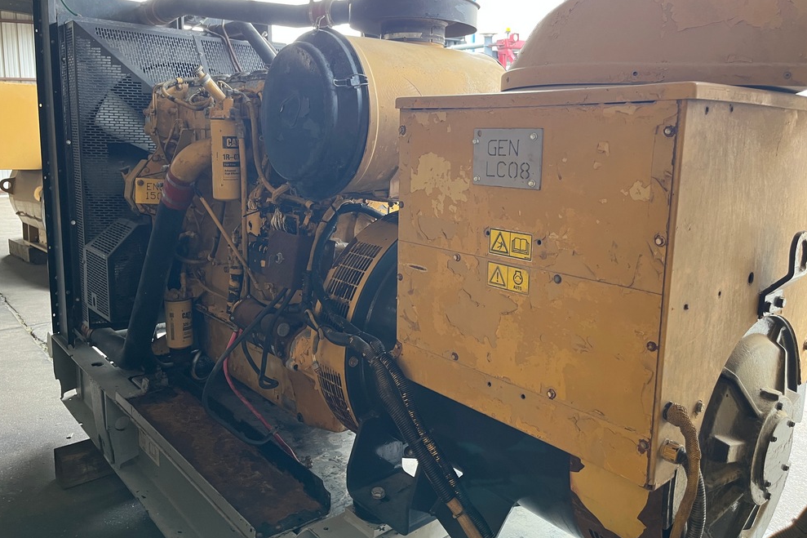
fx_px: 628
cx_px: 408
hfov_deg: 65.5
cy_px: 230
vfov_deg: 46.3
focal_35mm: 28
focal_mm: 5.1
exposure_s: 1/78
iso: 125
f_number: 1.6
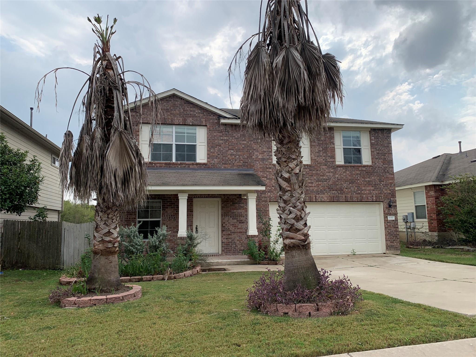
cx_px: 238
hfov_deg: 67.3
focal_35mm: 26
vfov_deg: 53.1
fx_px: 358
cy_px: 178
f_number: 1.8
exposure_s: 1/2611
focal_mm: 4.25
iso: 25
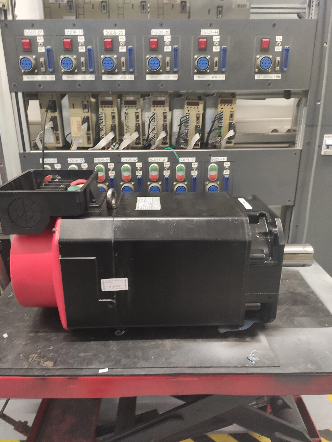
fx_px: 332
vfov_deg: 67.3
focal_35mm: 26
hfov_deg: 53.1
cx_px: 166
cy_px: 221
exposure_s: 1/33
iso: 977
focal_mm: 4.77
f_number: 1.75
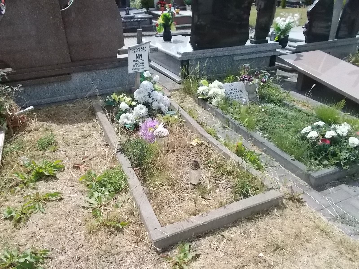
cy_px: 134
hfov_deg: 67.3
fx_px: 270
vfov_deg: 53.1
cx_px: 180
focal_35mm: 26
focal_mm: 4.6
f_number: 8
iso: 400
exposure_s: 1/640
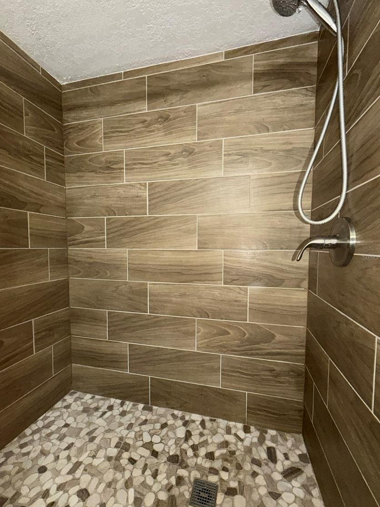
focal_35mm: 15
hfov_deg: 81.7
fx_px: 220
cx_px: 190
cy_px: 257
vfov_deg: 98.2
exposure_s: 1/60
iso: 200
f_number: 2.2
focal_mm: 2.22
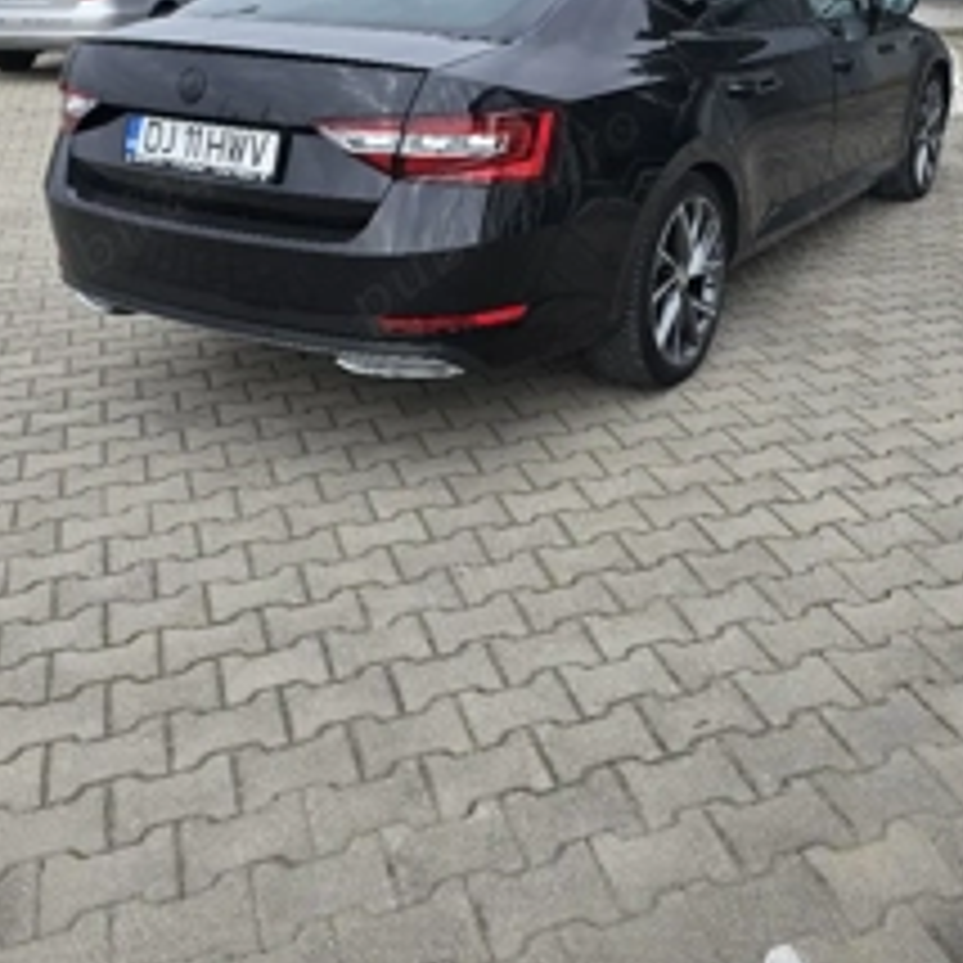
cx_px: 585
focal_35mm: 38
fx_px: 1196
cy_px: 270
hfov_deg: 43.6
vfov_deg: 42.8
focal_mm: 6.3
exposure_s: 1/238
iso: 12
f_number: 1.7
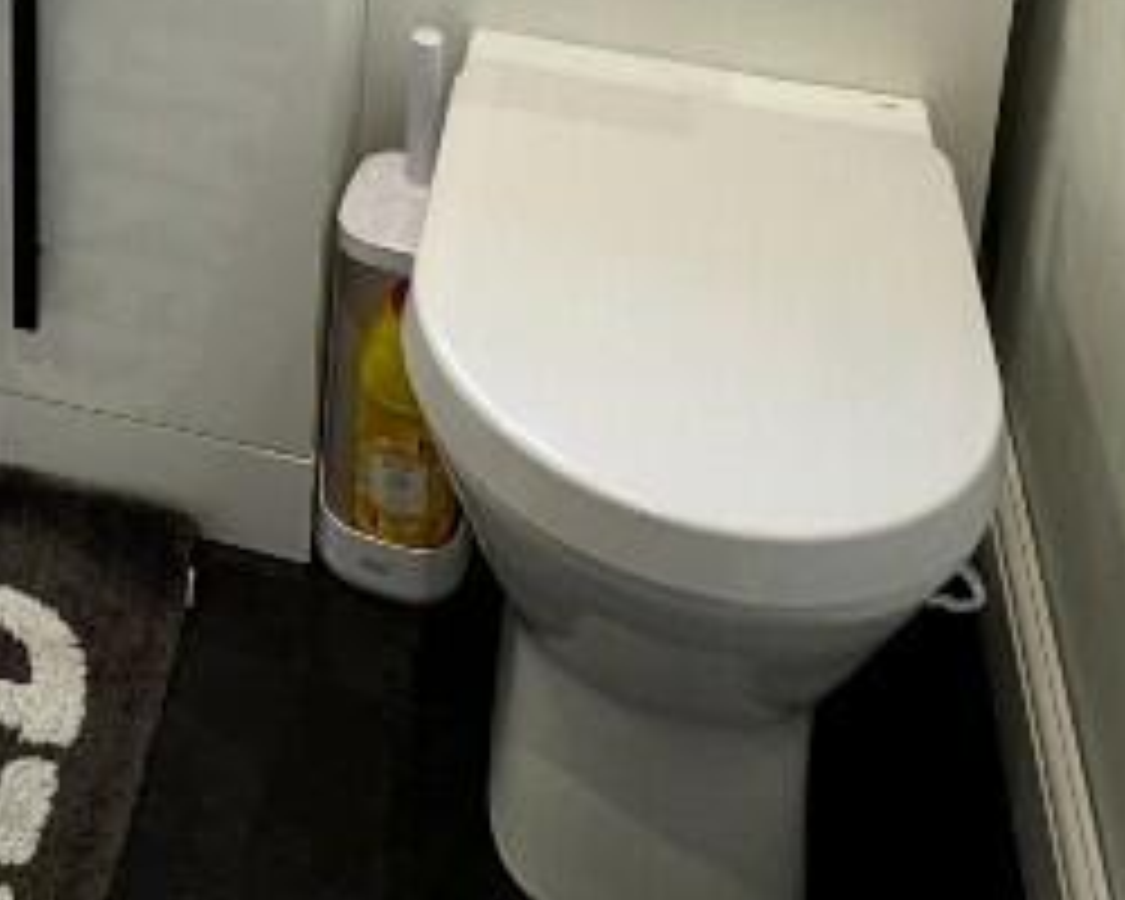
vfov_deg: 21.6
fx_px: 1865
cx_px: 94
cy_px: -536
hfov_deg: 31.8
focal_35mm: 56
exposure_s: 1/100
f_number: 2.2
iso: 64
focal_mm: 2.22
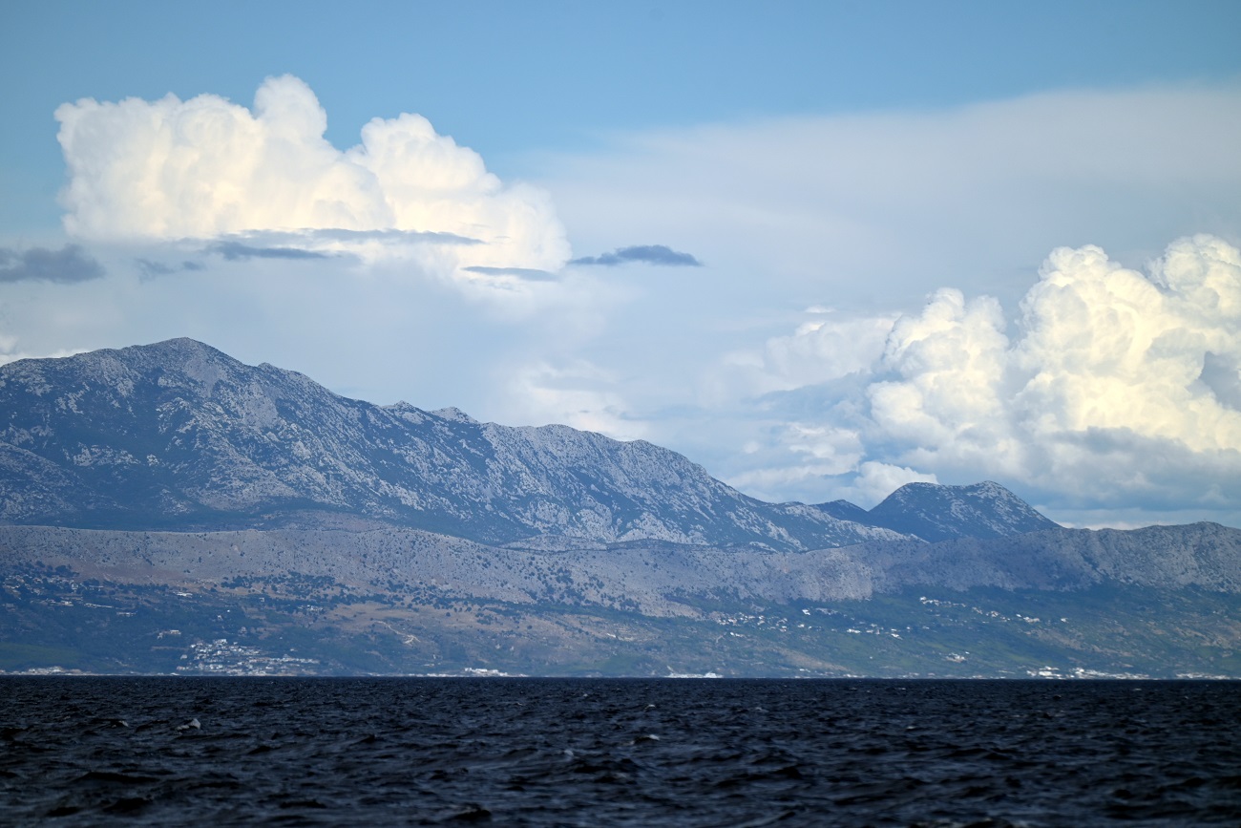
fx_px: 10342
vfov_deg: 4.6
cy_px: 414
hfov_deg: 6.9
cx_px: 620
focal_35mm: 300
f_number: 6.3
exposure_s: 1/1250
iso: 100
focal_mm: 300
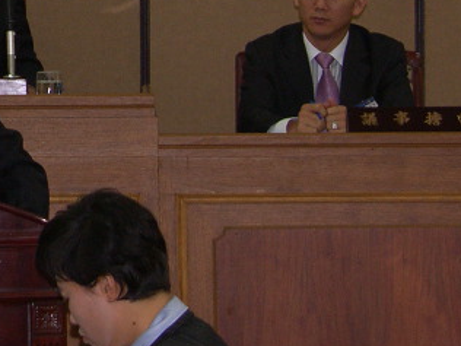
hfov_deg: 8.1
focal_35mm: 243
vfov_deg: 6.1
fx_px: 3236
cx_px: -117
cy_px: -69
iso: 100
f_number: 3.2
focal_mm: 19.4
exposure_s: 1/80
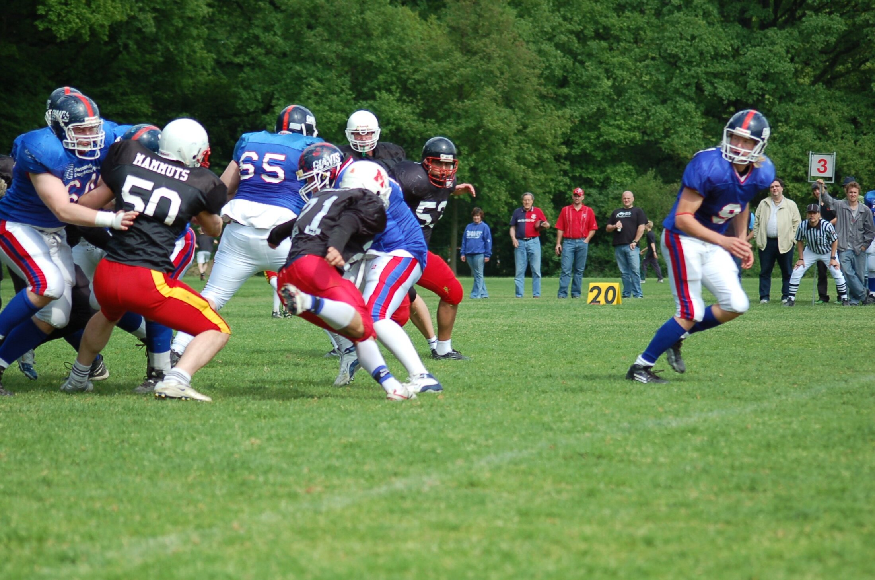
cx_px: 438
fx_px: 3639
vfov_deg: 9.1
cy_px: 290
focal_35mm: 150
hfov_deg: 13.7
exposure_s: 1/1000
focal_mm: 100
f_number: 4.2
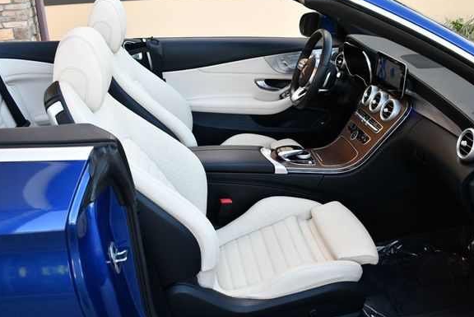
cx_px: 258
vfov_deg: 33.5
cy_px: 165
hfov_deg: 48.4
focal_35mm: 40
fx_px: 527
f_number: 3.5
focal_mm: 18
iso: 400
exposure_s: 1/250
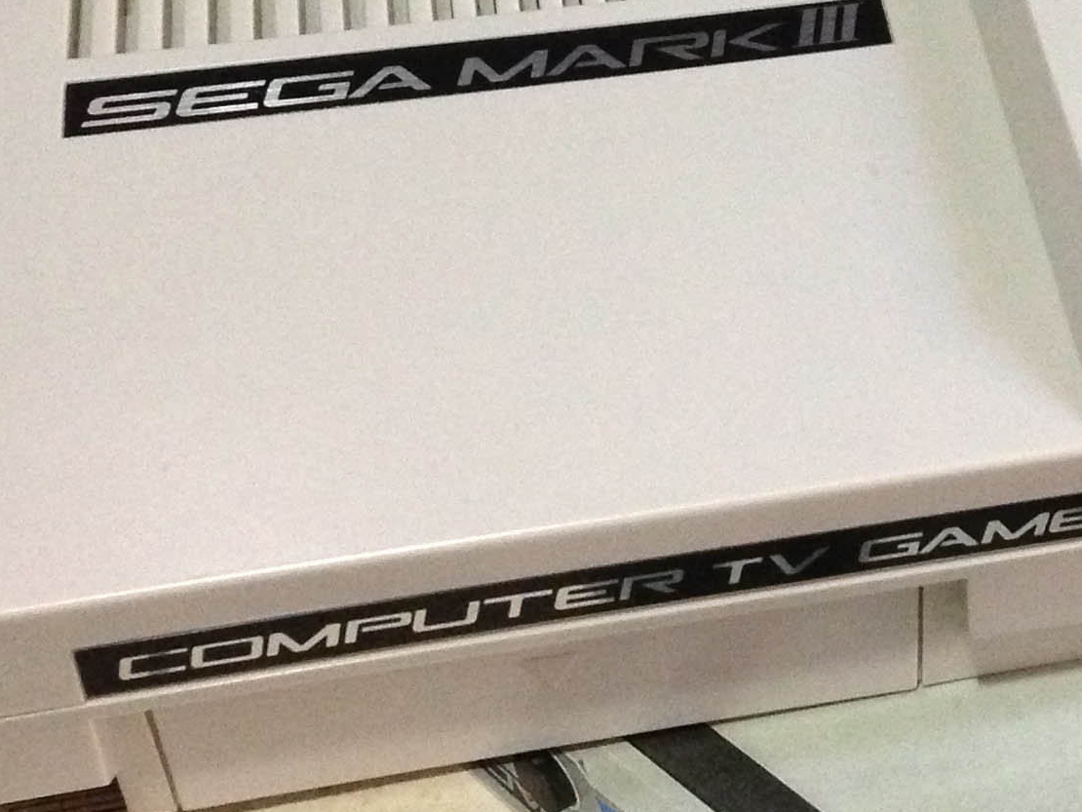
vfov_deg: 15.1
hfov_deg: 19.3
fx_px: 3033
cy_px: 130
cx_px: 1218
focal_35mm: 97
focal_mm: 4.12
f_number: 2.4
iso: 320
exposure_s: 1/15
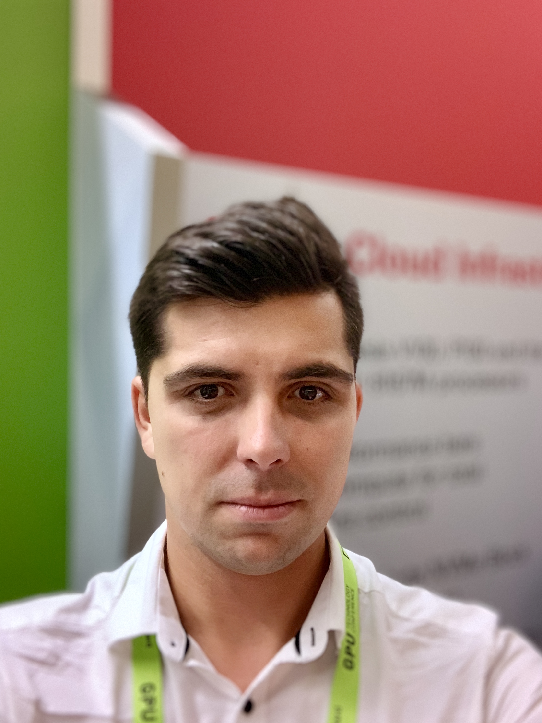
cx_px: 271
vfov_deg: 56.8
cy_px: 362
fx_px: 668
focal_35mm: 32
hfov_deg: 44.2
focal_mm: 2.87
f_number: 2.2
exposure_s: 1/33
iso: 320
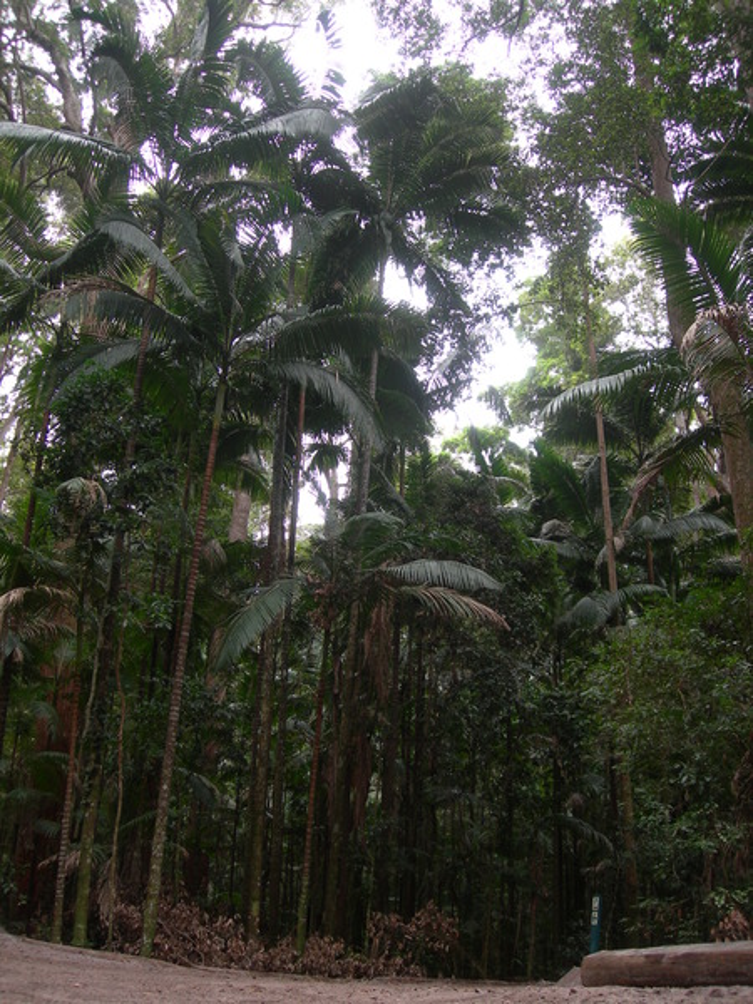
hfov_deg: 37.7
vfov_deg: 49.0
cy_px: 502
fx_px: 1102
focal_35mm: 38
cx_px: 376
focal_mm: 7.8
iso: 50
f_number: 2.8
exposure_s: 1/3.7
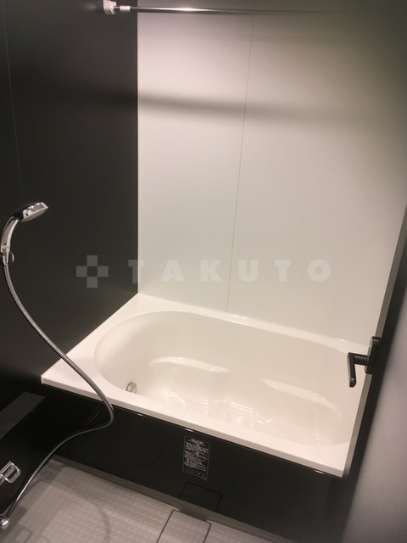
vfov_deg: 61.7
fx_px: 455
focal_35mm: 29
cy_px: 272
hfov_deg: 48.2
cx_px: 204
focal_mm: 4.15
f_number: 2.2
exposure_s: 1/30
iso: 100
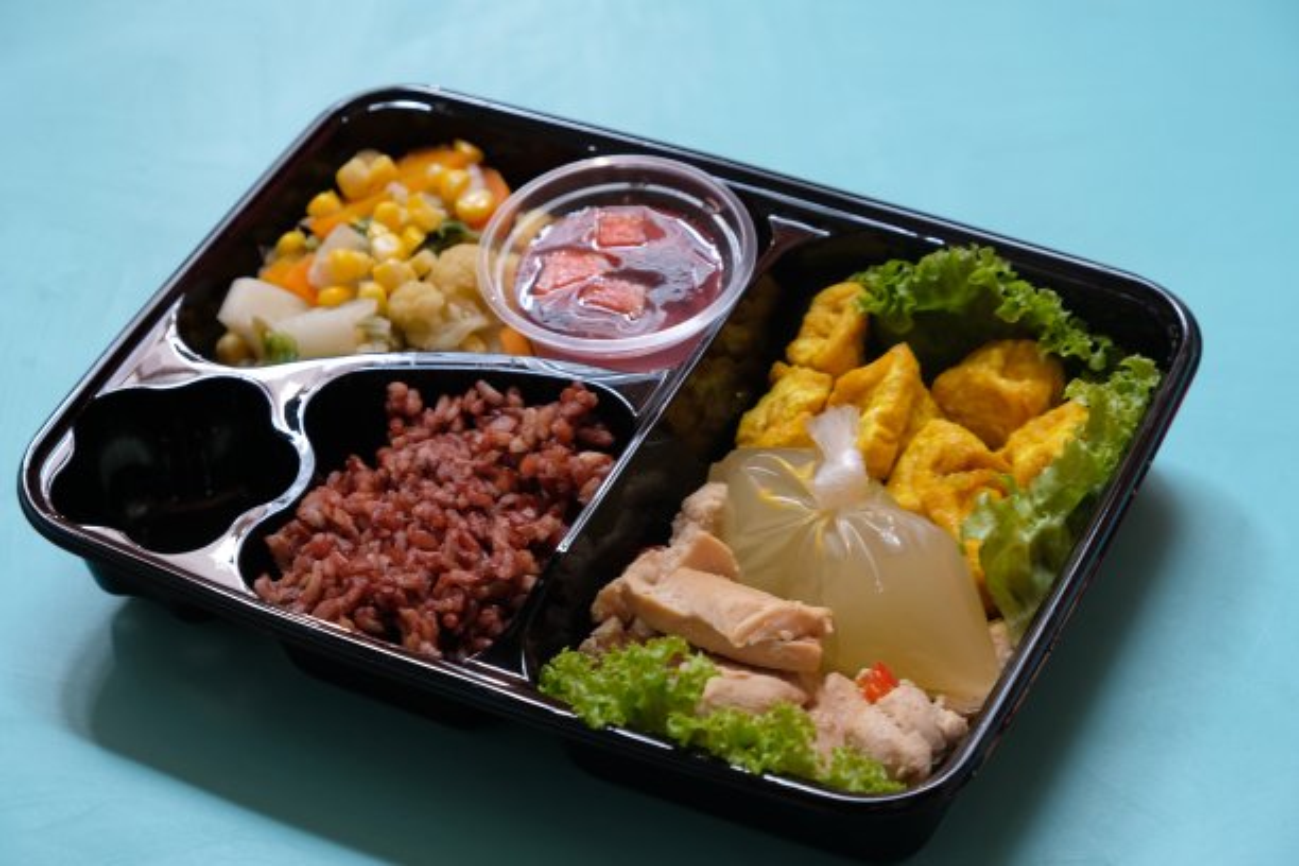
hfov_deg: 25.7
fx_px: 2850
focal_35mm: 79
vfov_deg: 17.3
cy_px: 433
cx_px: 650
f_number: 7.1
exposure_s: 1/52
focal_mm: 52.7
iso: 640
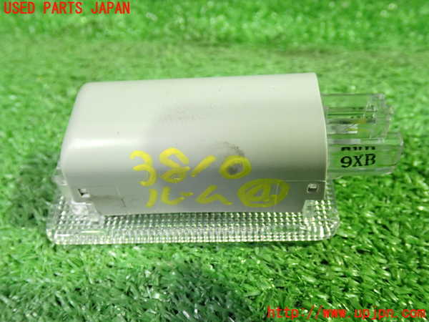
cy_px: 161
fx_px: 446
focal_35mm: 36
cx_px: 214
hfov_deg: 51.4
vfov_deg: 39.7
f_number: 2.5
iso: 800
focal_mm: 6.37
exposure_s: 1/30
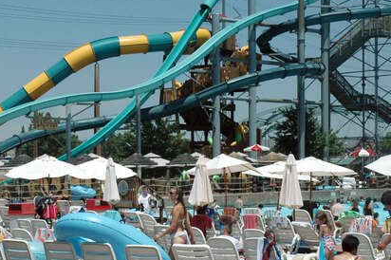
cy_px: 147
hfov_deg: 20.4
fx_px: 1074
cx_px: 87
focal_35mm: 99
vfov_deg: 13.8
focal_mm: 34
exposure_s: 1/800
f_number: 14
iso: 800
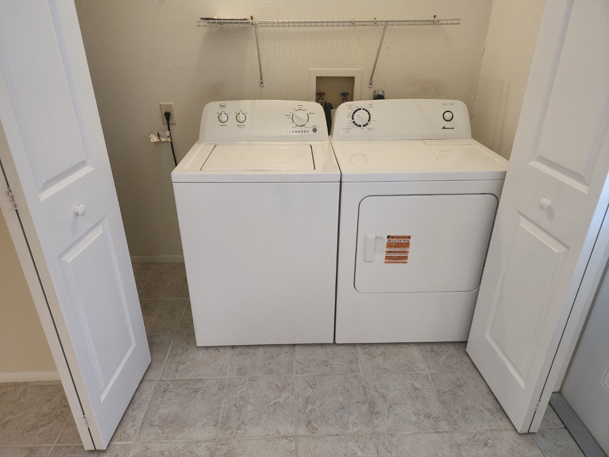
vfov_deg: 58.9
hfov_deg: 73.9
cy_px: 228
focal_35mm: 23
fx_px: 405
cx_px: 304
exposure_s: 1/120
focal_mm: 6.4
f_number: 1.8
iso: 320
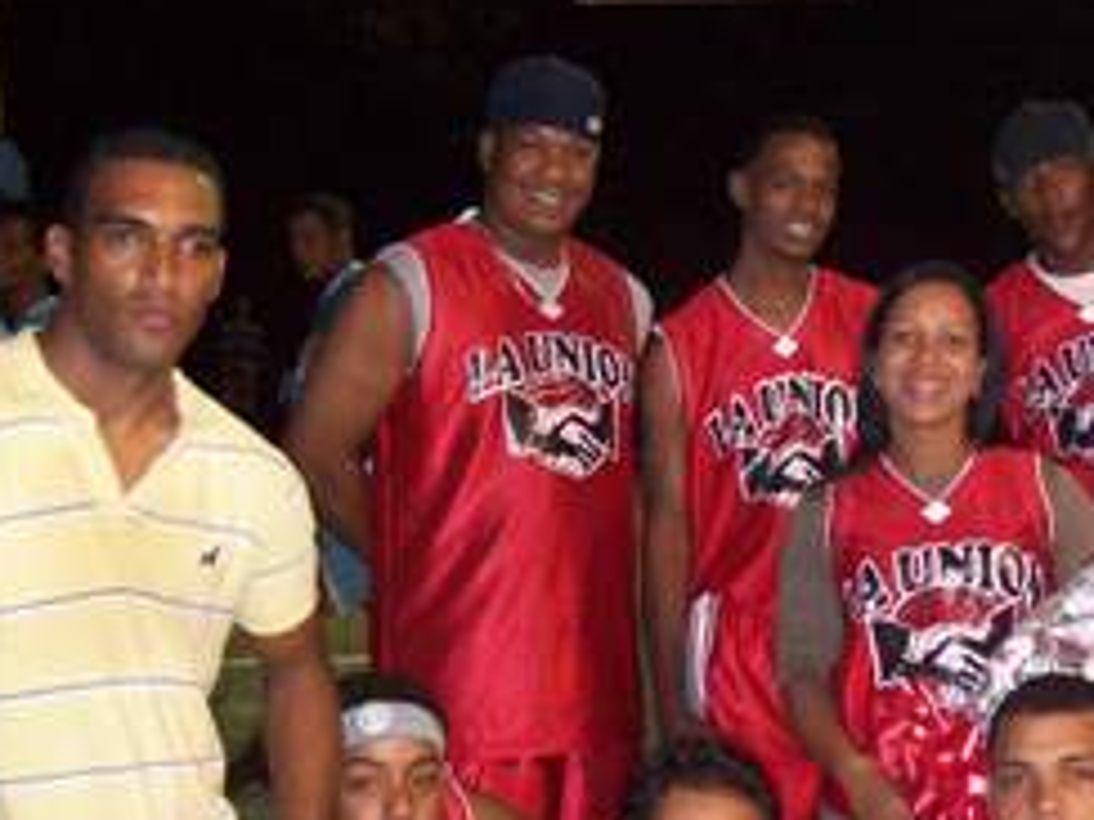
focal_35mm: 66
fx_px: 2086
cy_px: 583
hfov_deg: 28.4
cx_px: 951
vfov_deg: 22.1
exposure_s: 1/64
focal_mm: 6
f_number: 2.7
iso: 200
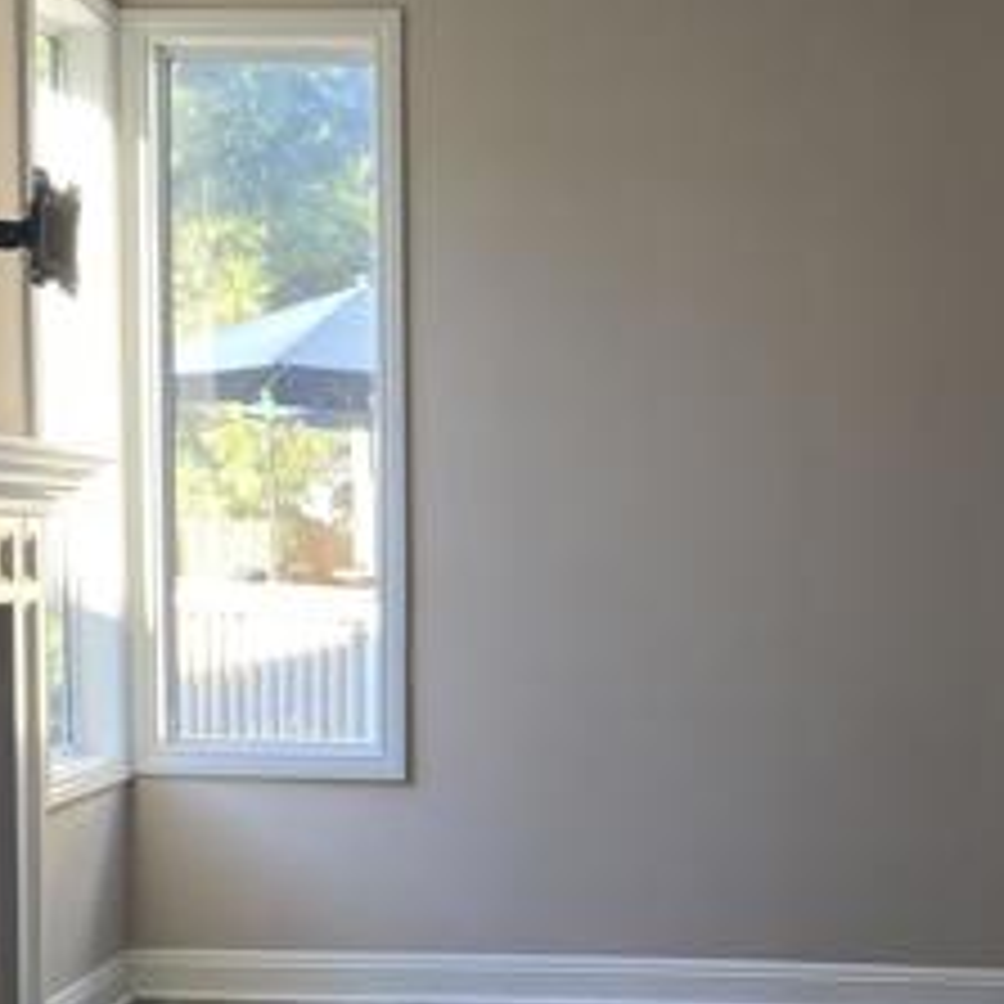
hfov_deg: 25.9
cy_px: 756
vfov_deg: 25.8
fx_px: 2166
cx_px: 693
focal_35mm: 66
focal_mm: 4.25
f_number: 1.8
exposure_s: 1/121
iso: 80
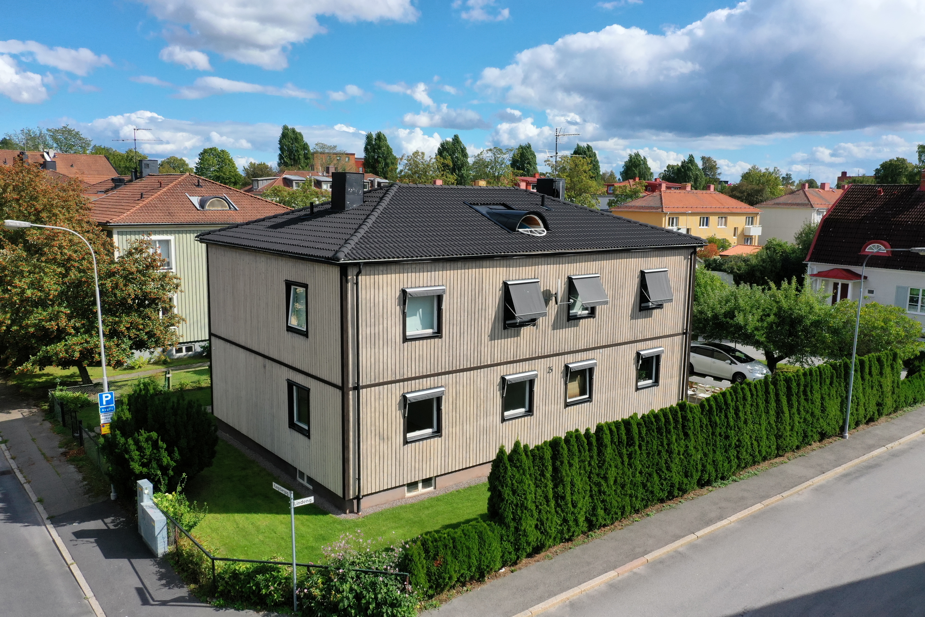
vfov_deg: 46.4
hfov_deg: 65.5
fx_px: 719
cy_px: 308
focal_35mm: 28
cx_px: 462
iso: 100
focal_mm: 10.26
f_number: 6.3
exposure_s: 1/640
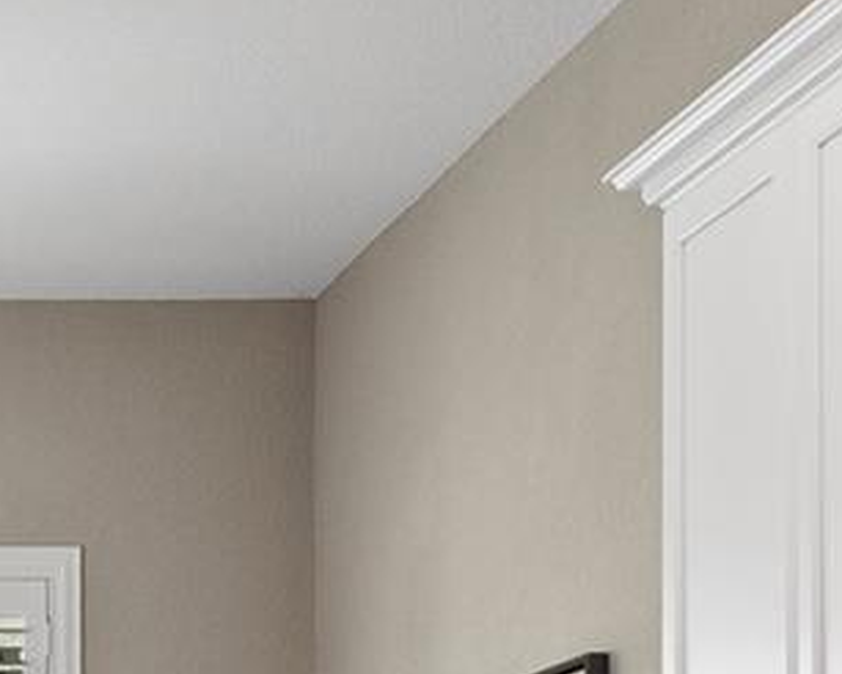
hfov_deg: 16.9
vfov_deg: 12.7
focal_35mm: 103
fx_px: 2568
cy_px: 1439
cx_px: -418
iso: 320
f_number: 10
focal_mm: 14
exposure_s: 1/2
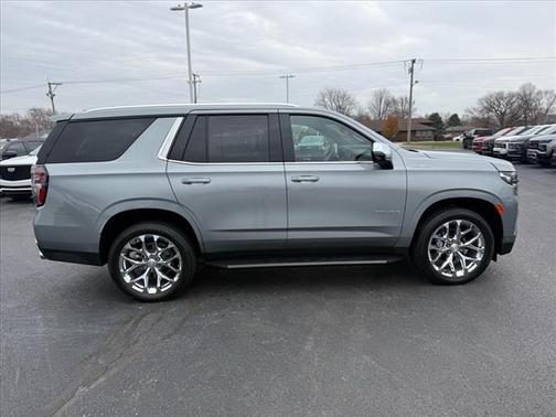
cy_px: 208
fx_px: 385
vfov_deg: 56.8
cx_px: 278
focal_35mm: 24
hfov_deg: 71.6
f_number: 1.78
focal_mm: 6.76
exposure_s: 1/1464
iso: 80
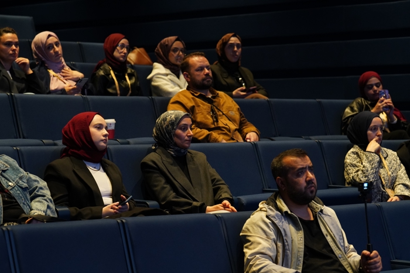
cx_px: 205
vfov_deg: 12.7
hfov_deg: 18.9
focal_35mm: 108
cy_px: 136
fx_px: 1229
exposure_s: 1/60
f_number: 5
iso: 4000
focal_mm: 108
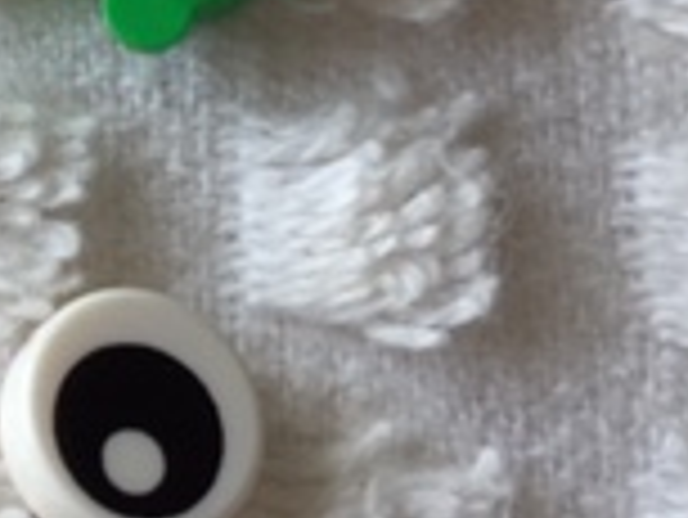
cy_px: -194
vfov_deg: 11.9
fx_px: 2407
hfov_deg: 15.2
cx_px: -306
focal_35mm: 121
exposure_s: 1/60
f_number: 2.2
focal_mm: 4.15
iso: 32
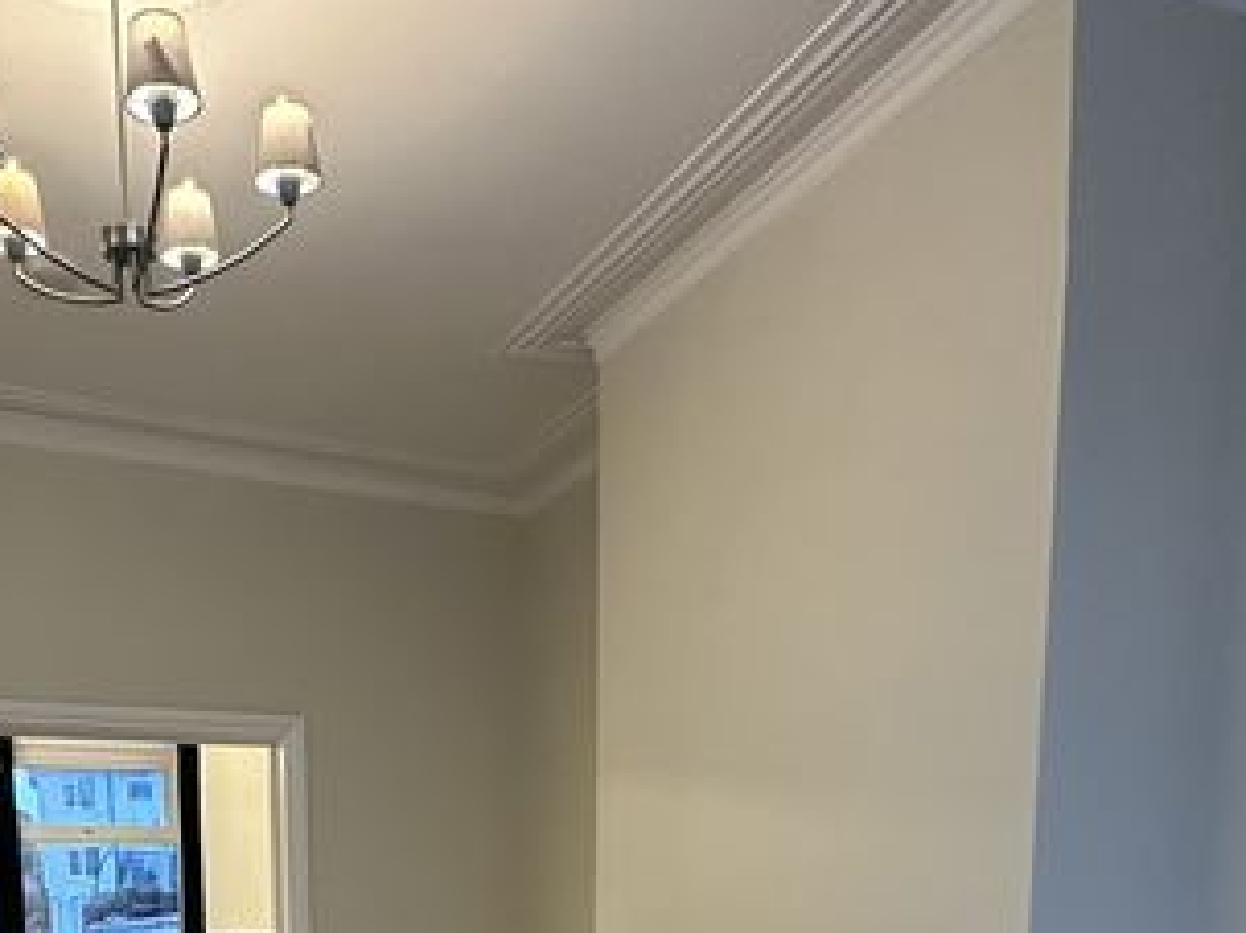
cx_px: 374
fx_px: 1331
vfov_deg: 32.1
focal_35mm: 37
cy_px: 1122
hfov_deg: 48.9
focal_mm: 2.22
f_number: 2.2
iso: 320
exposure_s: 1/50
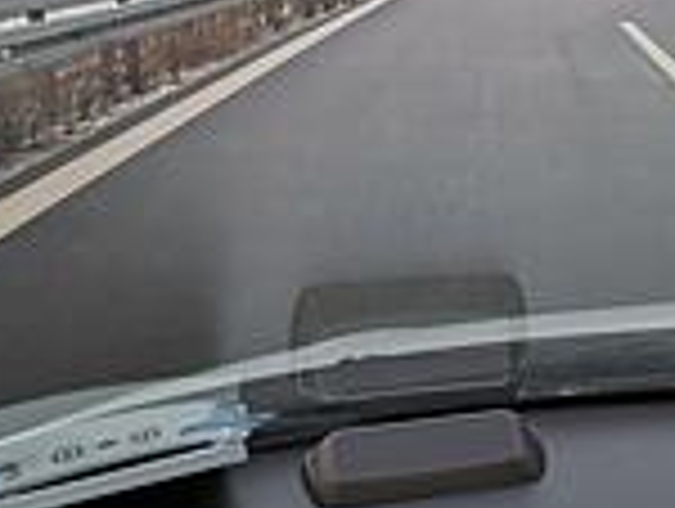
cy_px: 162
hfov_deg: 31.5
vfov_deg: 24.0
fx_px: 1191
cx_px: 432
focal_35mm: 61
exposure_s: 1/201
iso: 50
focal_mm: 4.75
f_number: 1.8
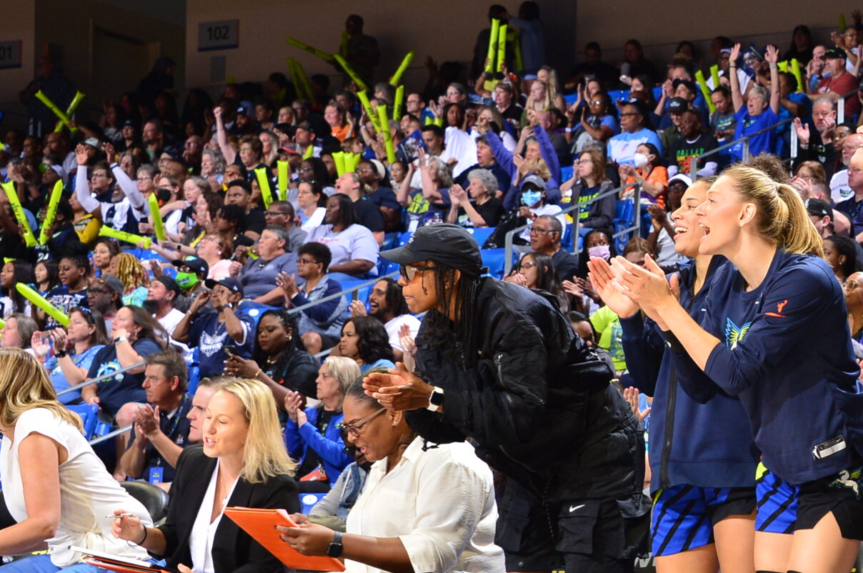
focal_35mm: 106
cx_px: 800
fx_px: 2538
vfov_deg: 12.9
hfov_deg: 18.9
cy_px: 355
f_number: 6.3
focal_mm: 50
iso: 1250
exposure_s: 1/250
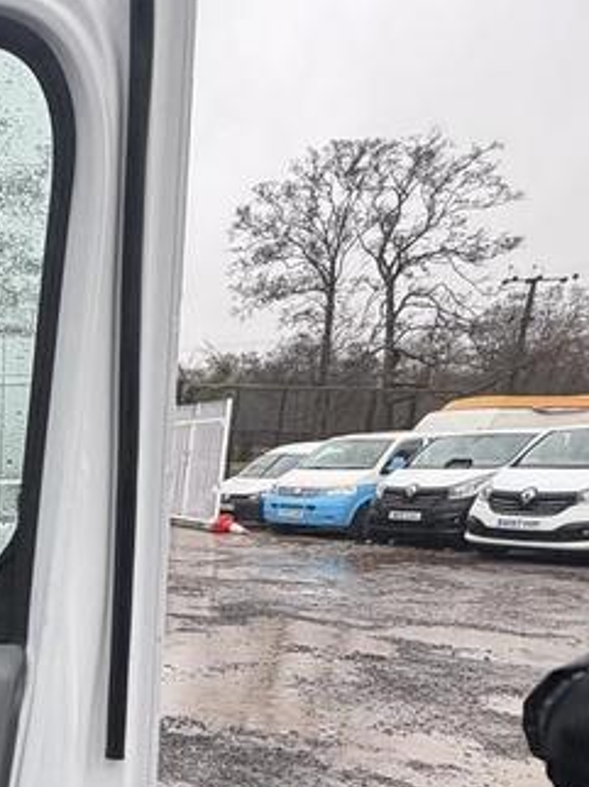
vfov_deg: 43.8
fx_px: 886
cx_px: -210
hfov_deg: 28.7
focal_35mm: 39
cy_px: 704
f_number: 2.2
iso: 125
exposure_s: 1/99
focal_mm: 2.22
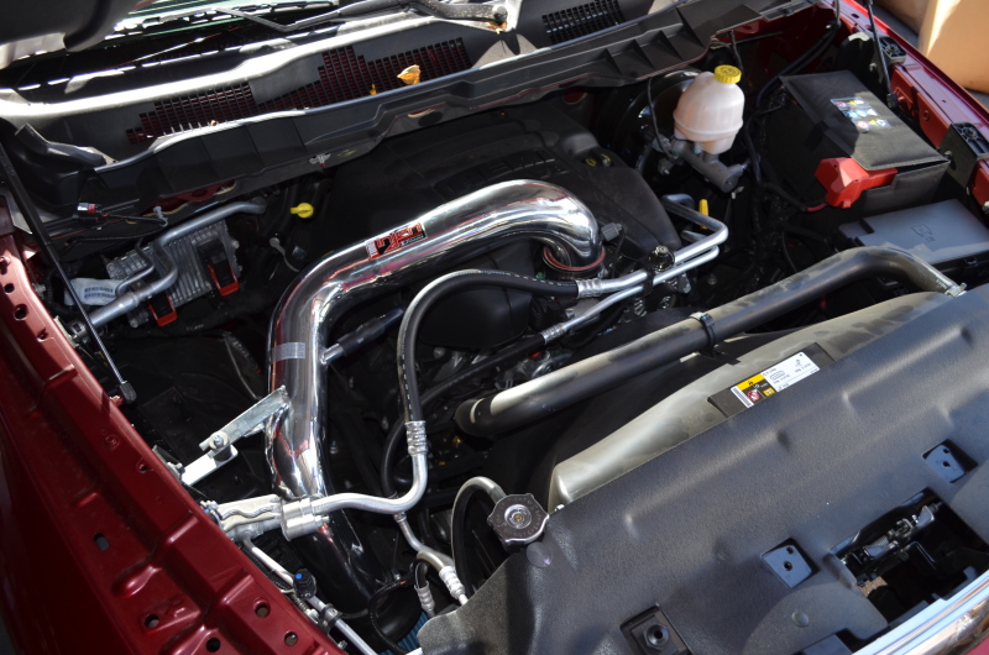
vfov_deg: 39.8
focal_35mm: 33
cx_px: 494
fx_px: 905
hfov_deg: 57.3
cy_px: 328
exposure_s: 1/160
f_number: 3.8
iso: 200
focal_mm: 22
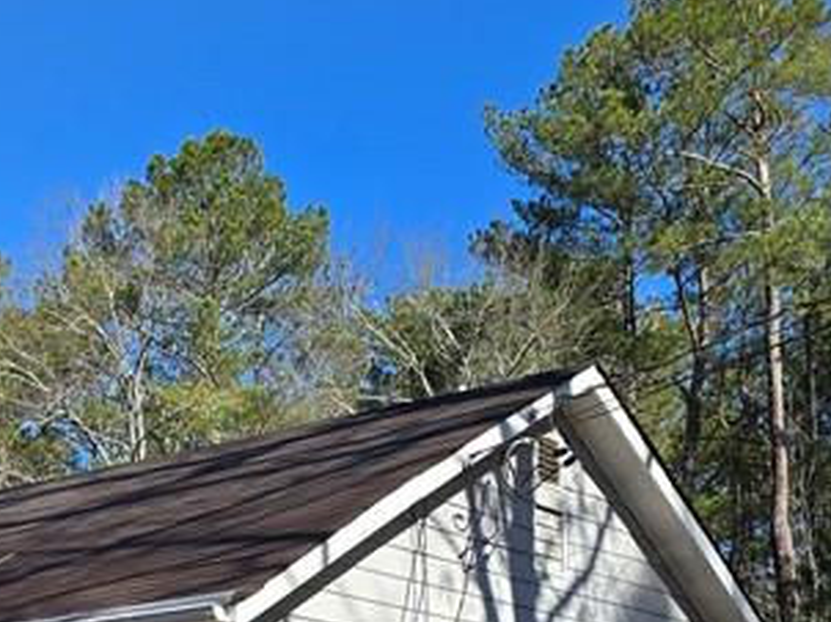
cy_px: 815
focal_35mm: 78
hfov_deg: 24.2
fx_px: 1871
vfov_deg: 17.6
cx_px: 44
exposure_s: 1/619
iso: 12
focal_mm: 6.3
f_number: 1.7
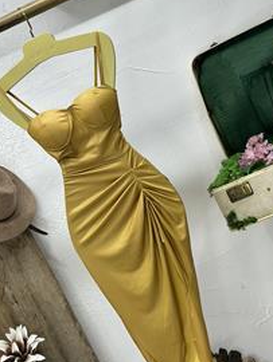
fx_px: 745
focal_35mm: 71
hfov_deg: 20.8
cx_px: 129
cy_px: 185
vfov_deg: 27.4
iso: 80
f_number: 1.78
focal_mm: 6.86
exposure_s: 1/100
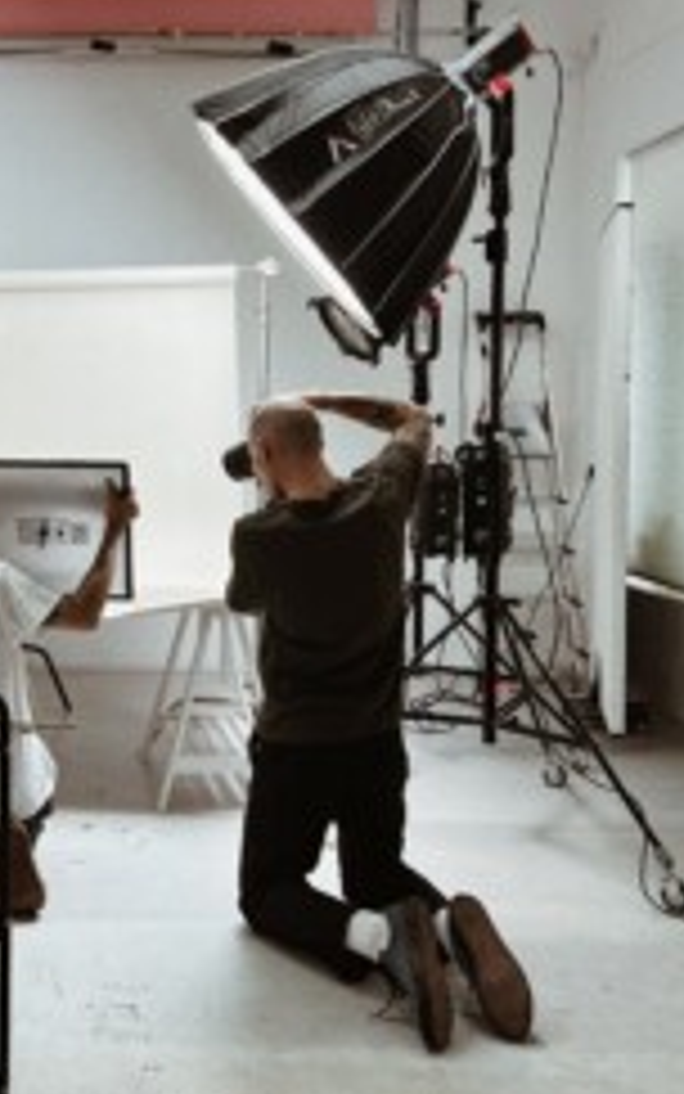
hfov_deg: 30.9
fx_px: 1192
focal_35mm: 40
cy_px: 479
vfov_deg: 49.2
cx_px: 106
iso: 40
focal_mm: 5.7
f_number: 1.5
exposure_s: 1/100
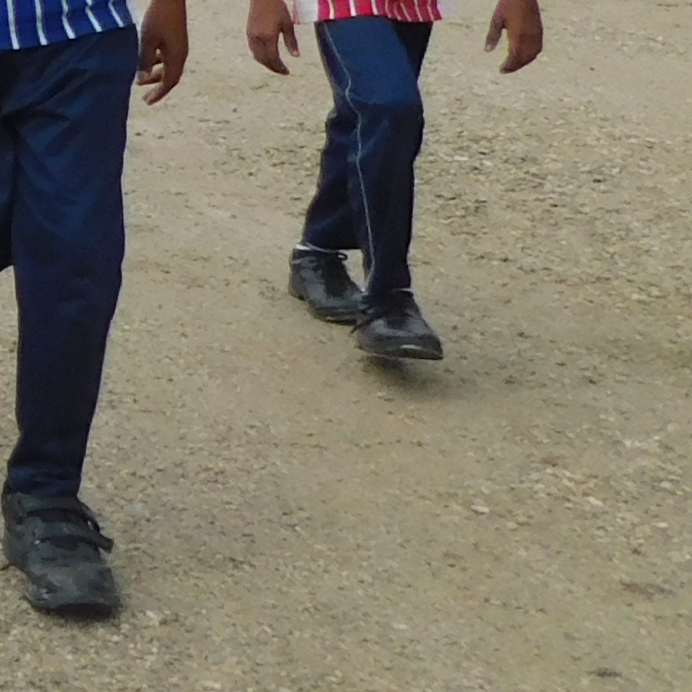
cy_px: -279
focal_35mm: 112
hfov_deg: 11.5
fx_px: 2533
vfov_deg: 14.7
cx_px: -1187
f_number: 6
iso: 125
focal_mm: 4
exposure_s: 1/500
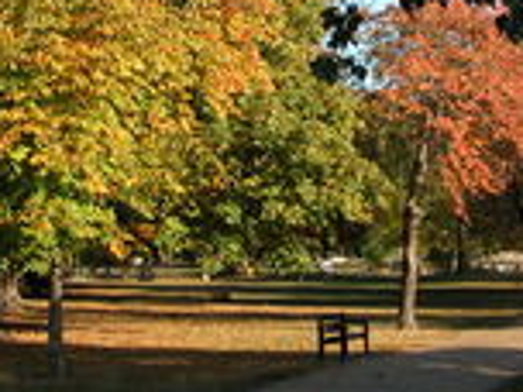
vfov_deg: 16.0
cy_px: 83
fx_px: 1390
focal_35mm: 92
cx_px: 296
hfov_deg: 21.3
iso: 100
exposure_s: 1/200
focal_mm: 8.9
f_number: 5
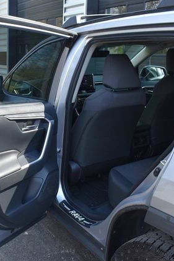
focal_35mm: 41
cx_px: 45
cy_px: 130
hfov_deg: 32.0
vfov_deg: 47.4
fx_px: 297
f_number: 5.6
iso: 250
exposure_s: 1/250
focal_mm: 18
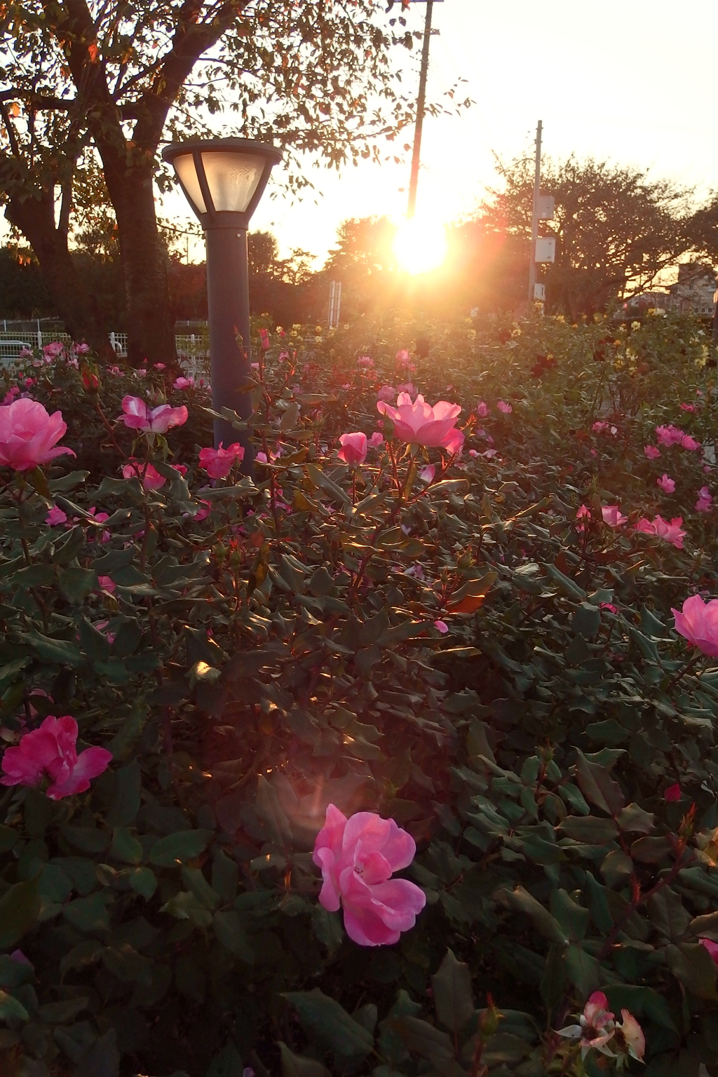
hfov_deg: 49.6
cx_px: 359
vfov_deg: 69.4
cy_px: 538
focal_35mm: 26
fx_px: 778
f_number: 2.8
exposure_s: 1/800
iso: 100
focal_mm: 4.7
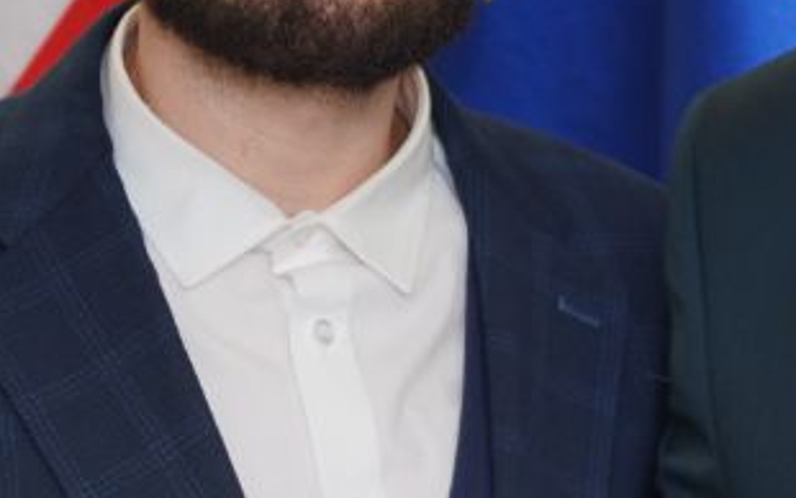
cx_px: 886
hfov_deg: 4.7
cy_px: 255
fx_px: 9744
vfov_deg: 2.9
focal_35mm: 449
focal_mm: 105
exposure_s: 1/100
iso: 200
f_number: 4
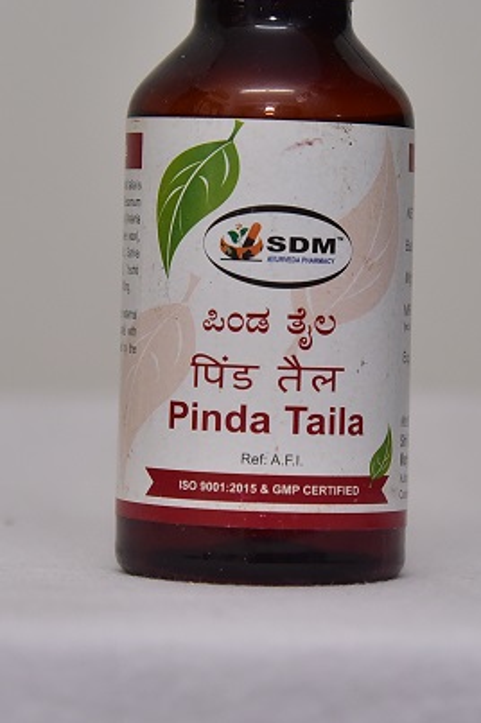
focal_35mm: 137
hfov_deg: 10.0
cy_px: 264
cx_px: 271
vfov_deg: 15.0
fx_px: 2750
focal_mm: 105
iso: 1600
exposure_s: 1/160
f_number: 5.6
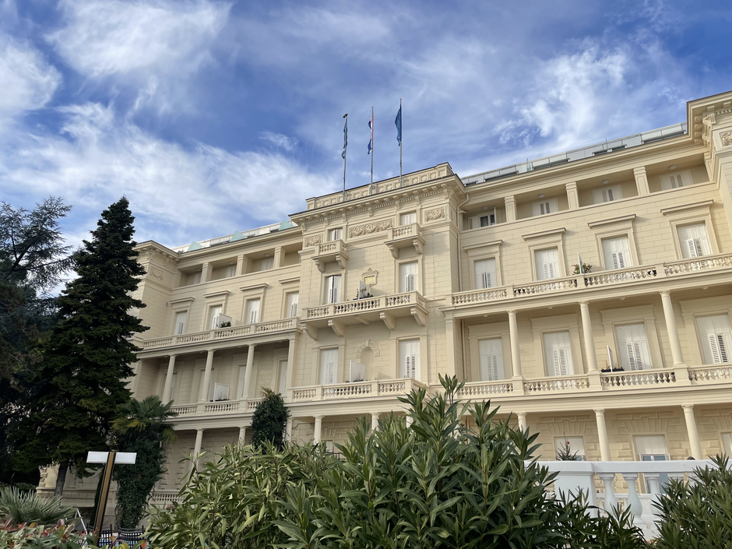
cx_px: 366
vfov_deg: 53.1
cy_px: 274
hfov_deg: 67.3
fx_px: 550
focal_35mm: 26
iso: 32
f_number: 1.6
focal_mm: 4.2
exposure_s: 1/2959
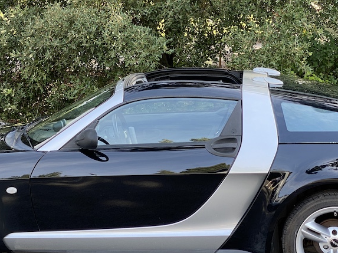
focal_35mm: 93
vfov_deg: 15.9
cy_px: 105
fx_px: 908
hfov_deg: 21.1
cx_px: 157
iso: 32
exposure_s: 1/122
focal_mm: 6
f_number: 2
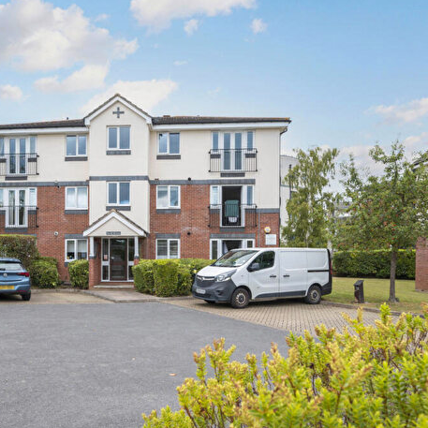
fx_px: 364
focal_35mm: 26
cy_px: 215
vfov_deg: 60.9
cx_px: 126
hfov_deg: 58.8
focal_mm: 20
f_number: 9
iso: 250
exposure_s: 1/125
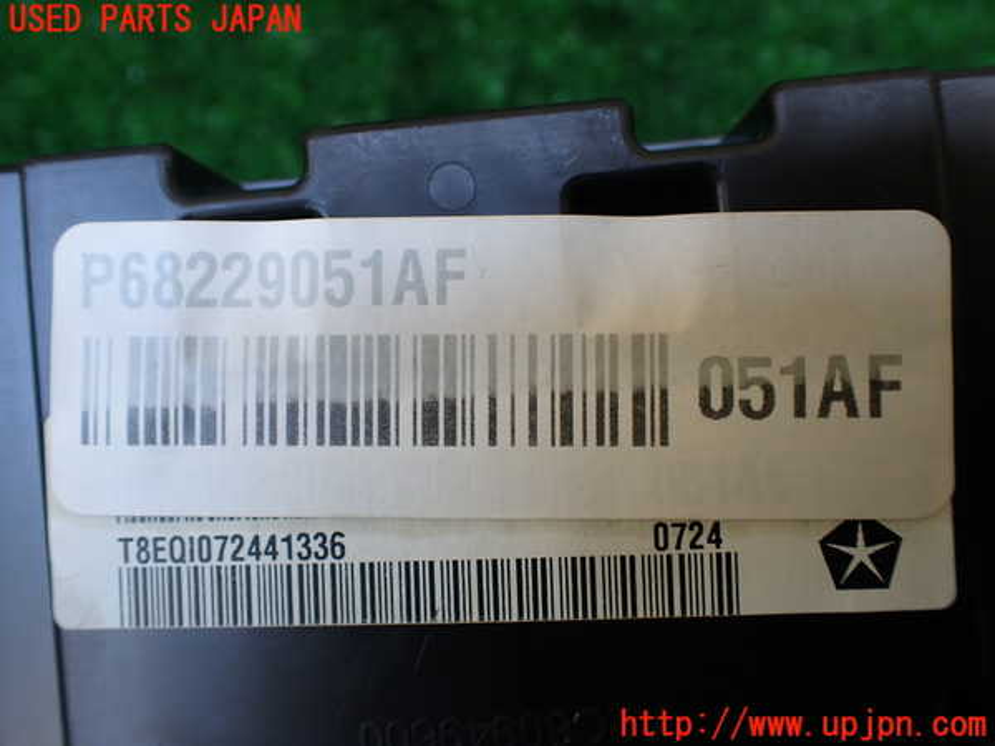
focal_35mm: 30
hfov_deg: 60.0
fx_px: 862
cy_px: 373
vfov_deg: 46.8
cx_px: 498
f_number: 2.3
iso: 160
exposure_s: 1/125
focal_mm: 5.4
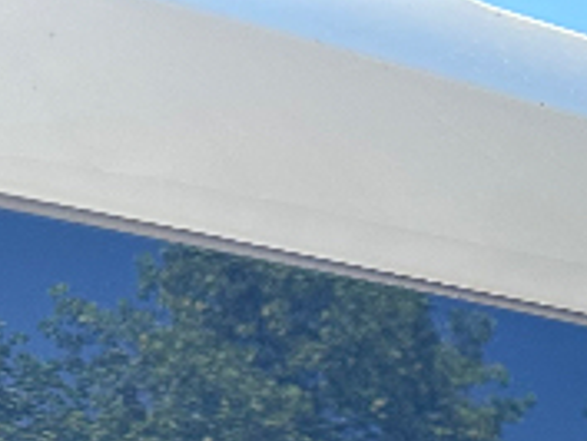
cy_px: 1263
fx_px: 2359
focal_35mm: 139
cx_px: 1154
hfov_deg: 12.6
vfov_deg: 9.0
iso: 80
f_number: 1.78
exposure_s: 1/511
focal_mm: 6.86
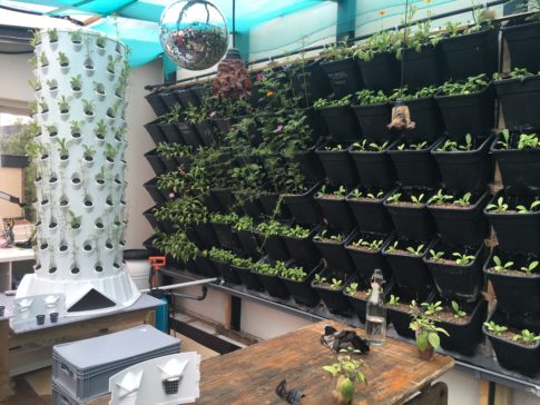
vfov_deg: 48.2
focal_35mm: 29
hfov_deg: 61.6
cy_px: 202
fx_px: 453
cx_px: 270
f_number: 2.2
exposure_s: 1/102
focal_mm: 4.15
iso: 25
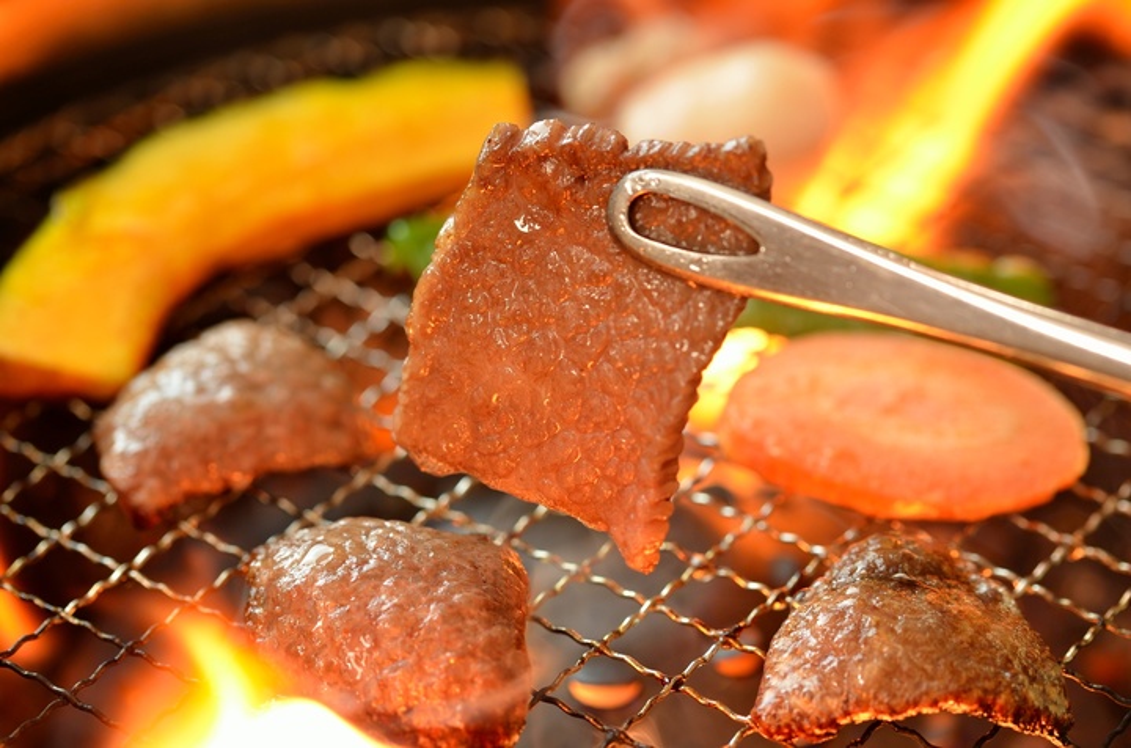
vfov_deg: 15.1
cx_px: 566
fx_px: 2820
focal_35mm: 90
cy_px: 374
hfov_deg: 22.7
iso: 200
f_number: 4.5
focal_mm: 60
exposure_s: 1/25
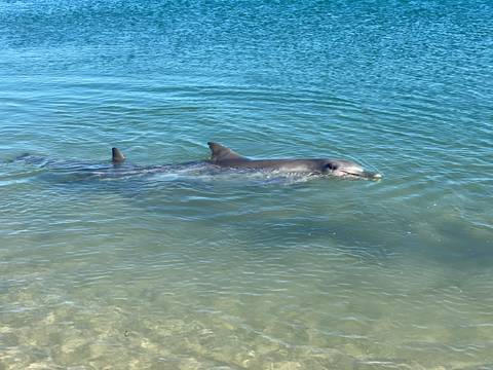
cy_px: 185
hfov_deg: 36.8
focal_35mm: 52
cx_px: 246
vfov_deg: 28.0
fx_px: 741
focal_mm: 6
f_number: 2
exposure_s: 1/1170
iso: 20
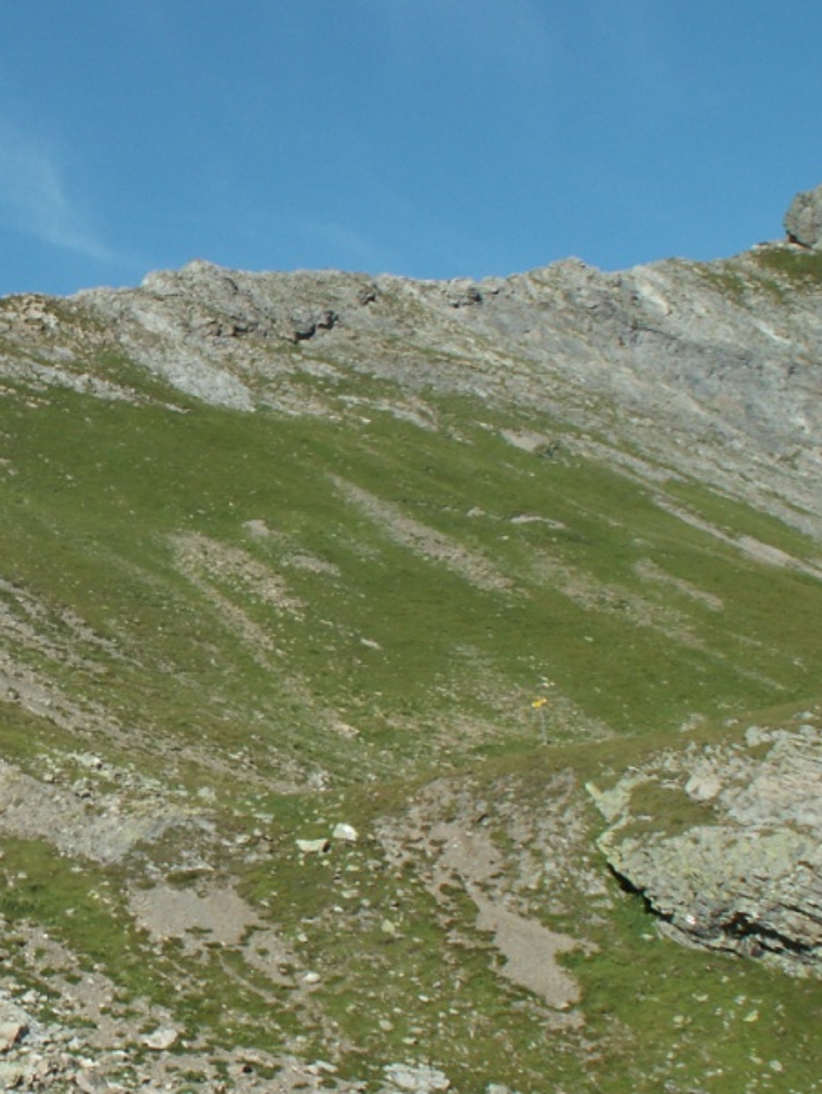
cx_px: -91
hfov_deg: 16.8
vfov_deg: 23.0
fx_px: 2689
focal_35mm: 85
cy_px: 563
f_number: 8
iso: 50
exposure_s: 1/160
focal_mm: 8.27
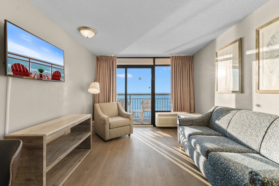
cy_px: 93
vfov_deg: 77.3
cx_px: 140
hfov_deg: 100.4
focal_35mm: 15
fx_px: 116
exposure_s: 1/25
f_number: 4.5
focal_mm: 10
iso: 100
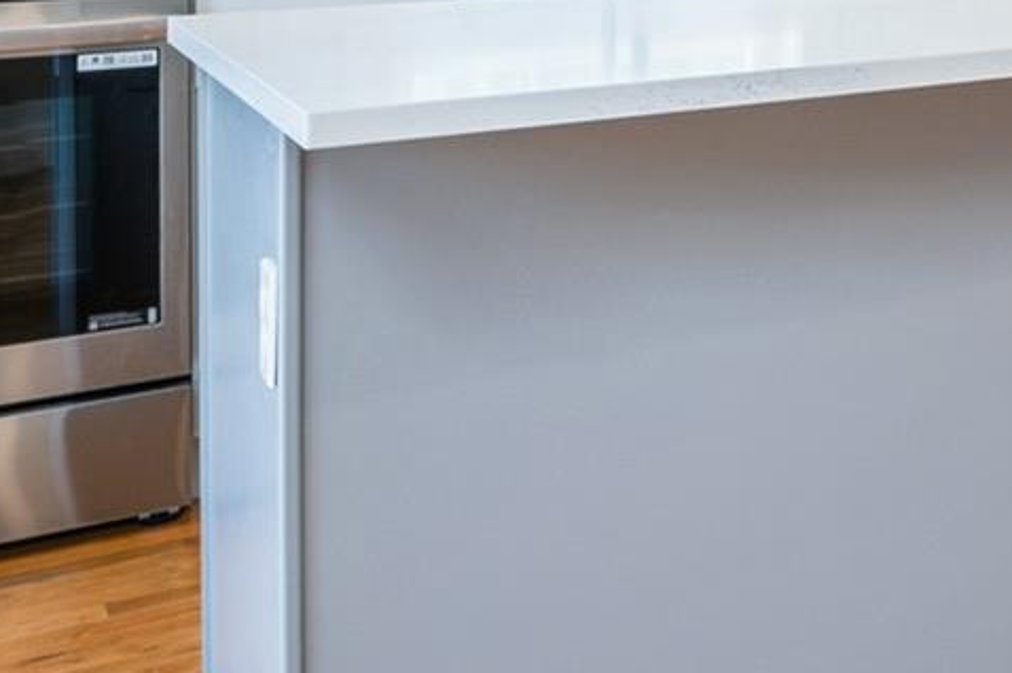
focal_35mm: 60
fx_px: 1685
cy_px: -70
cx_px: 1584
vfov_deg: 21.4
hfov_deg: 24.5
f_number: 11
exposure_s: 1/10
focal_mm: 14
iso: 200
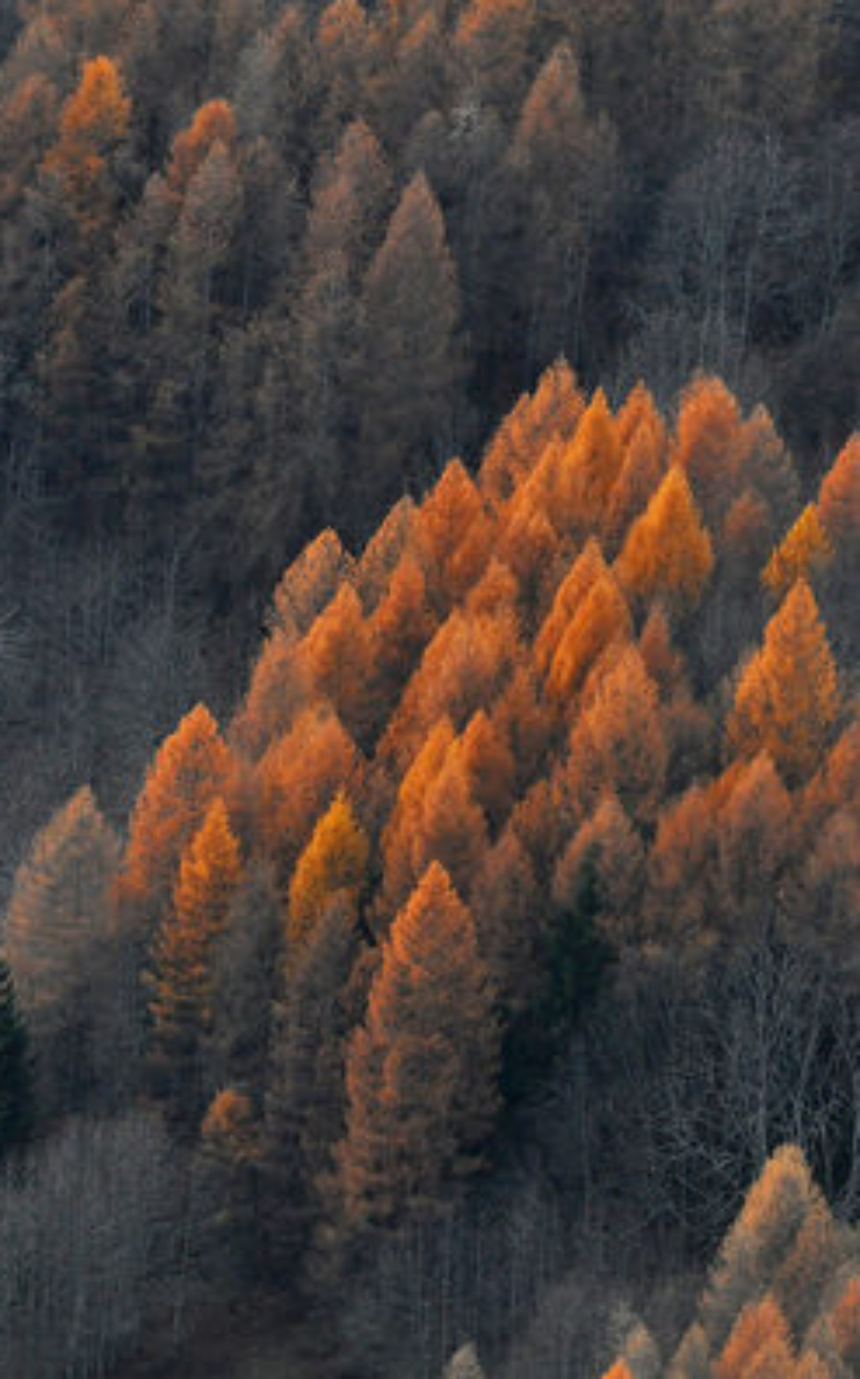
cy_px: 690
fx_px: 26063
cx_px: 411
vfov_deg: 3.0
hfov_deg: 1.9
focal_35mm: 694
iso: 800
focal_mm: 300
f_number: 8
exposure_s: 1/800
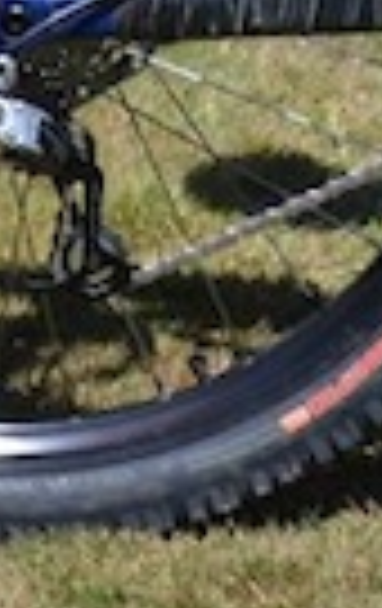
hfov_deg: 2.9
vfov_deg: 4.6
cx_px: 1002
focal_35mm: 451
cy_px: -302
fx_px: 7473
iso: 100
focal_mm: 50
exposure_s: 1/160
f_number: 6.3
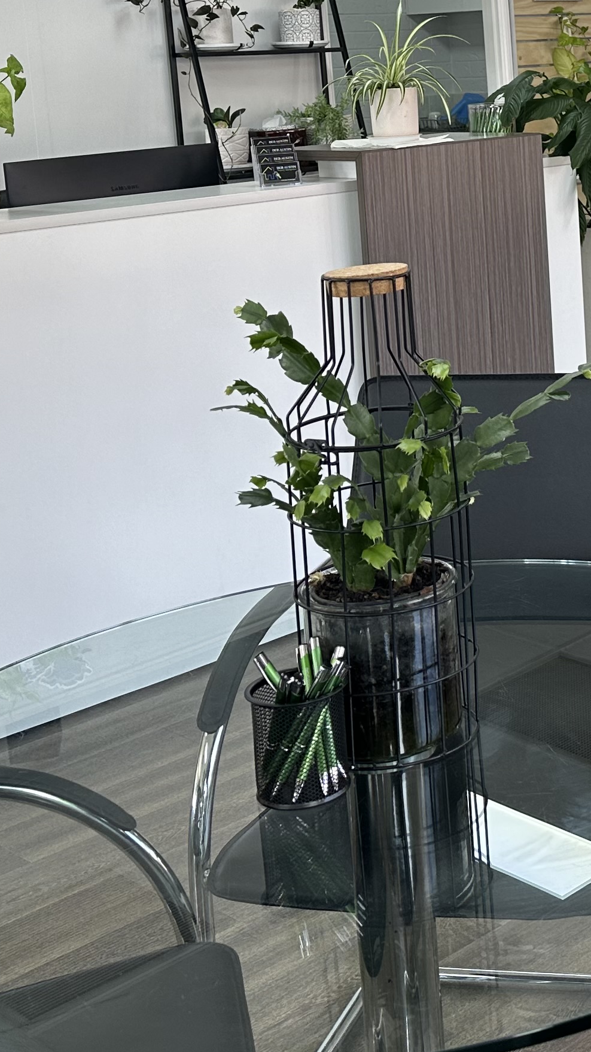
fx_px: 1672
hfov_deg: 19.1
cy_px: 237
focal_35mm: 60
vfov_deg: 34.0
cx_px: 671
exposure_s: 1/100
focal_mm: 6.86
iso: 80
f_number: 1.78
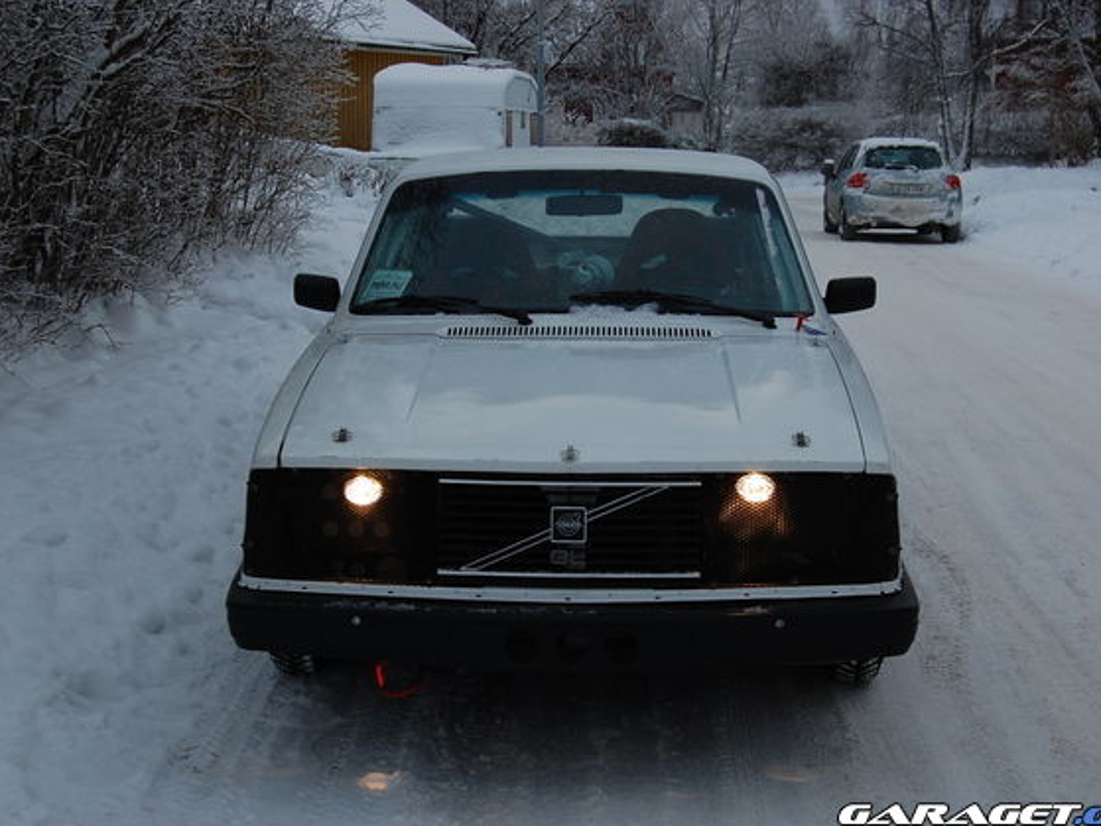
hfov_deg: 34.4
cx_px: 546
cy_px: 416
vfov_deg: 26.1
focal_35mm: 56
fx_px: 1781
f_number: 5.6
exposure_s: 1/125
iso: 360
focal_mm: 34
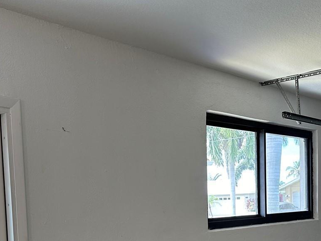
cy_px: 236
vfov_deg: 27.6
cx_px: 163
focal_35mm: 50
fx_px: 464
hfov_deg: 38.2
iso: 125
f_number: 1.78
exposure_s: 1/120
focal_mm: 6.86
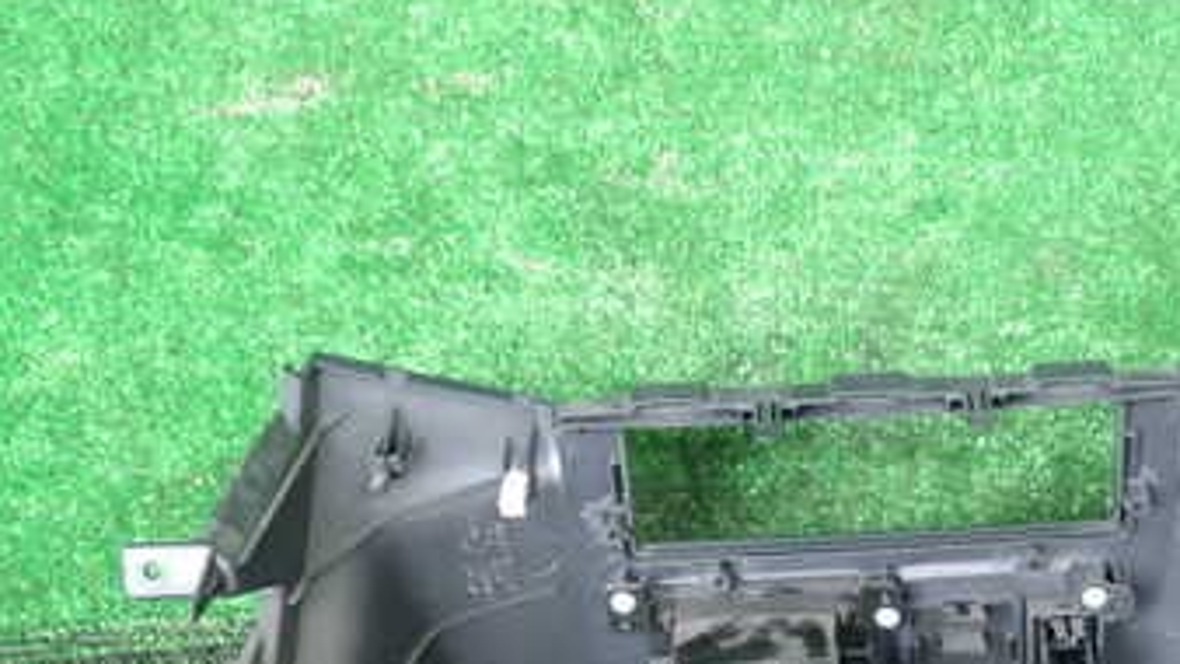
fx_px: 1814
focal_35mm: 58
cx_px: 845
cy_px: 580
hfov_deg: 35.4
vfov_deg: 20.4
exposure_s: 1/30
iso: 200
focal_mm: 5.4
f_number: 2.3
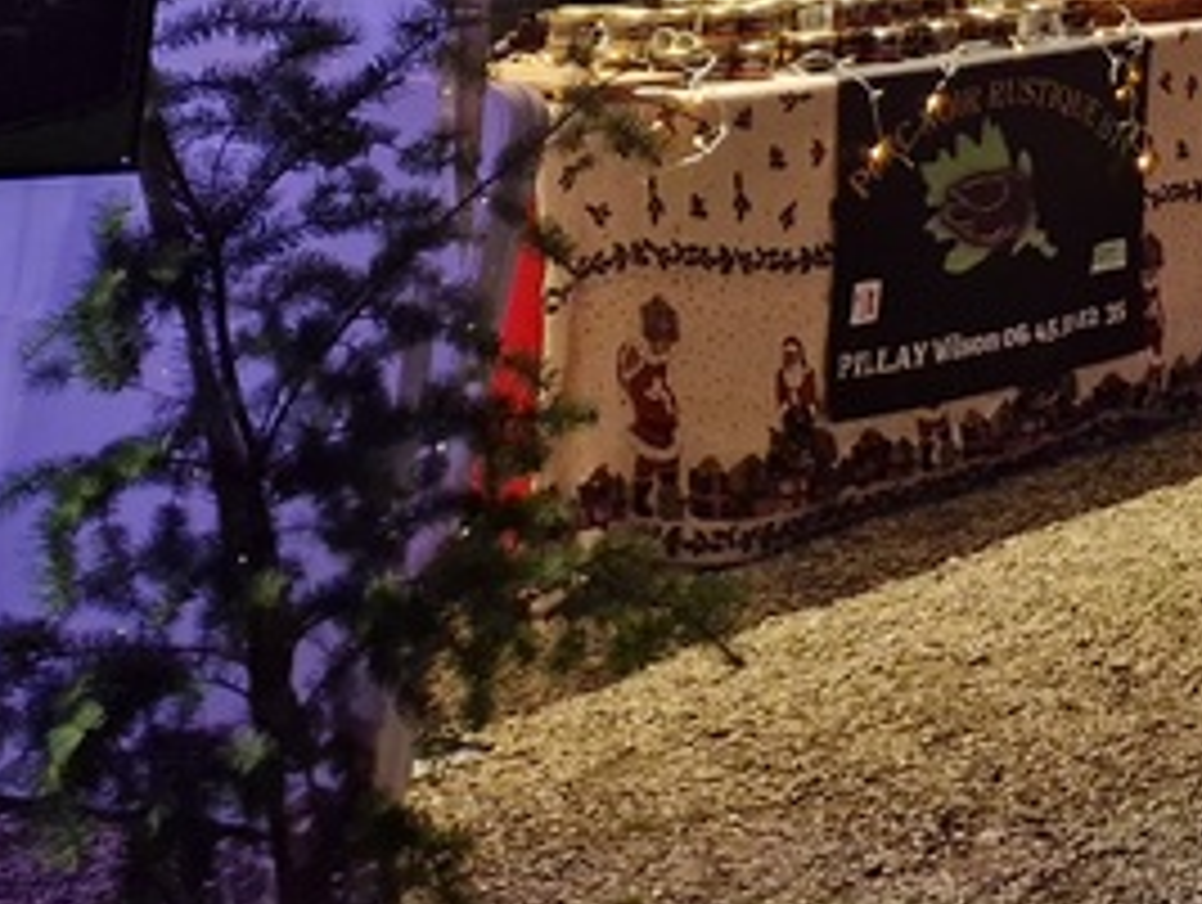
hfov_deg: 18.4
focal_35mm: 86
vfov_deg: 14.9
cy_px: -747
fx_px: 2990
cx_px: 2084
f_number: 1.8
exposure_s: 1/100
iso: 400
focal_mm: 5.4
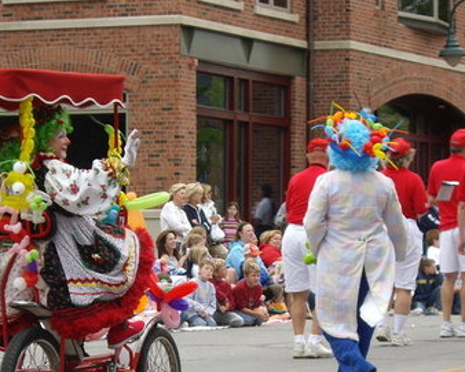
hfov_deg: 9.2
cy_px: 289
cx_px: 177
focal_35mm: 211
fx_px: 2902
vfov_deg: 7.3
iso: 100
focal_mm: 18.6
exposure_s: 1/160
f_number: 5.2
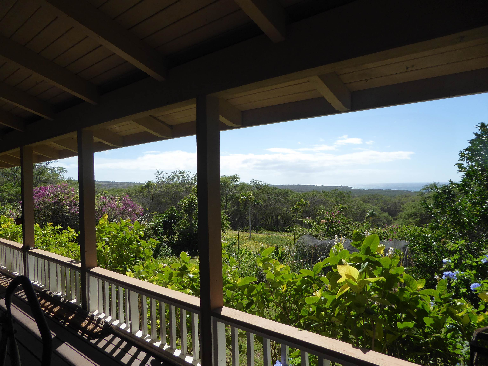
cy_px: 183
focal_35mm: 25
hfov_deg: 69.4
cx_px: 244
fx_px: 352
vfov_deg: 54.9
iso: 160
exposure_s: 1/1600
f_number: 3.3
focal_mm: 4.3
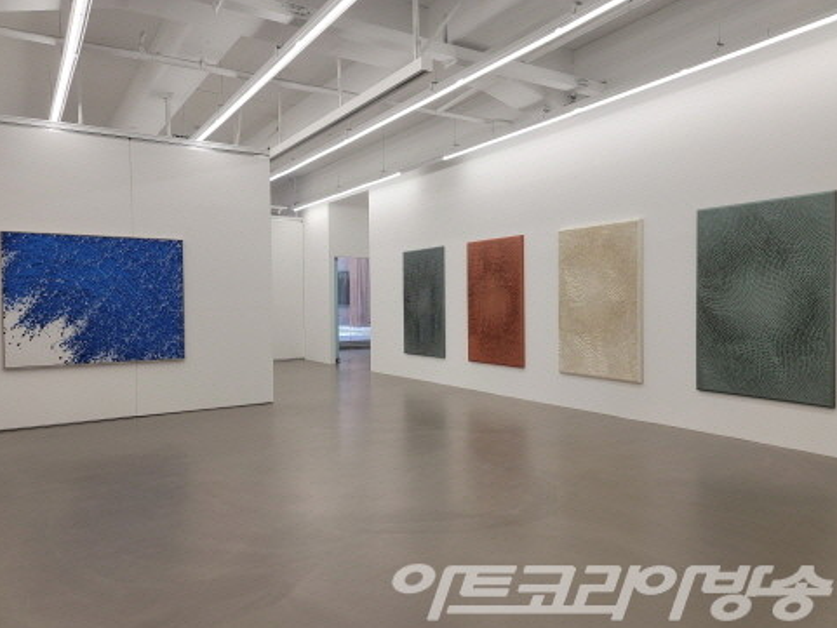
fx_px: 629
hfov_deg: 67.3
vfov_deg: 53.1
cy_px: 321
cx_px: 425
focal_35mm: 26
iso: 40
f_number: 1.8
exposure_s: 1/120
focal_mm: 7
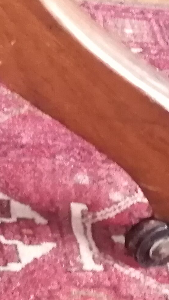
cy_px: 70
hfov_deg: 6.4
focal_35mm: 179
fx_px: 1426
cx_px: -270
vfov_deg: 12.0
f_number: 1.8
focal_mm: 3.62
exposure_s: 1/25
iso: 400
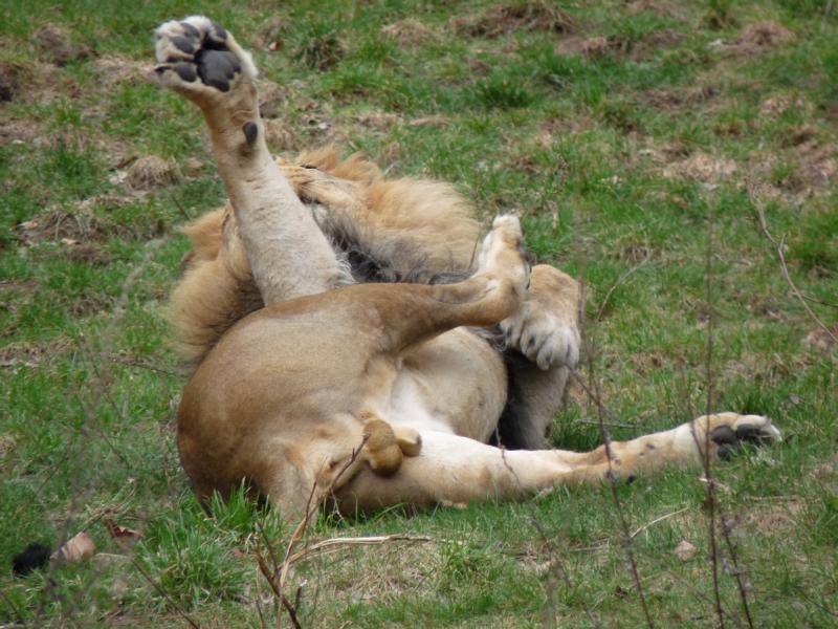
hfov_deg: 4.1
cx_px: 419
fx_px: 11765
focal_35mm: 486
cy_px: 314
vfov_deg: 3.1
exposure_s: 1/500
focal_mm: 86.4
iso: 200
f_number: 4.4
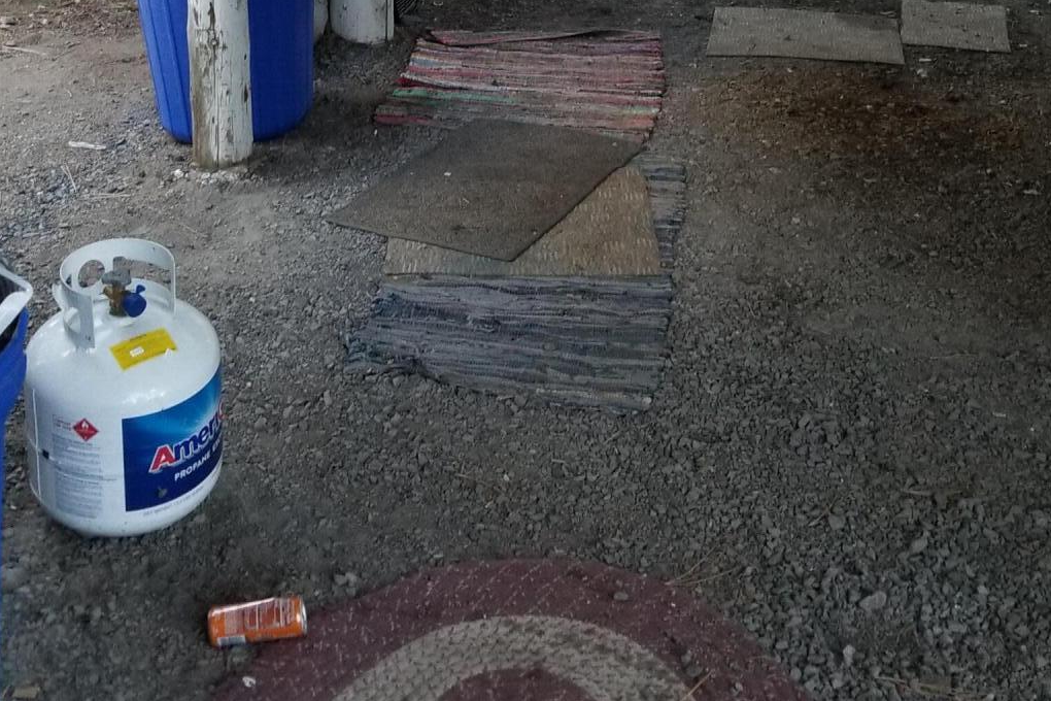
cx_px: 451
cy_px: -41
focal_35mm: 53
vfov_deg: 24.1
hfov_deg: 37.4
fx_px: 1547
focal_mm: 4.3
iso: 200
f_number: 1.7
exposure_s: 1/30
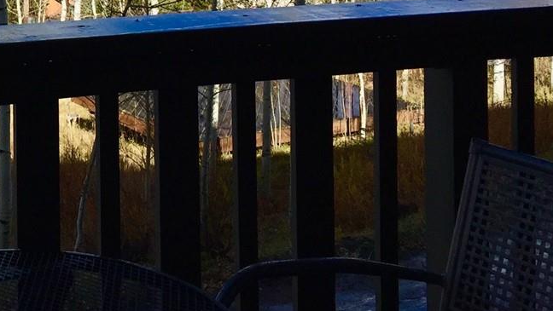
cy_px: -157
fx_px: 1144
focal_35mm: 78
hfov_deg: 25.0
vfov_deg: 14.5
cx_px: -78
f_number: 2.2
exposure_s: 1/2475
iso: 32
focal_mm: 4.15
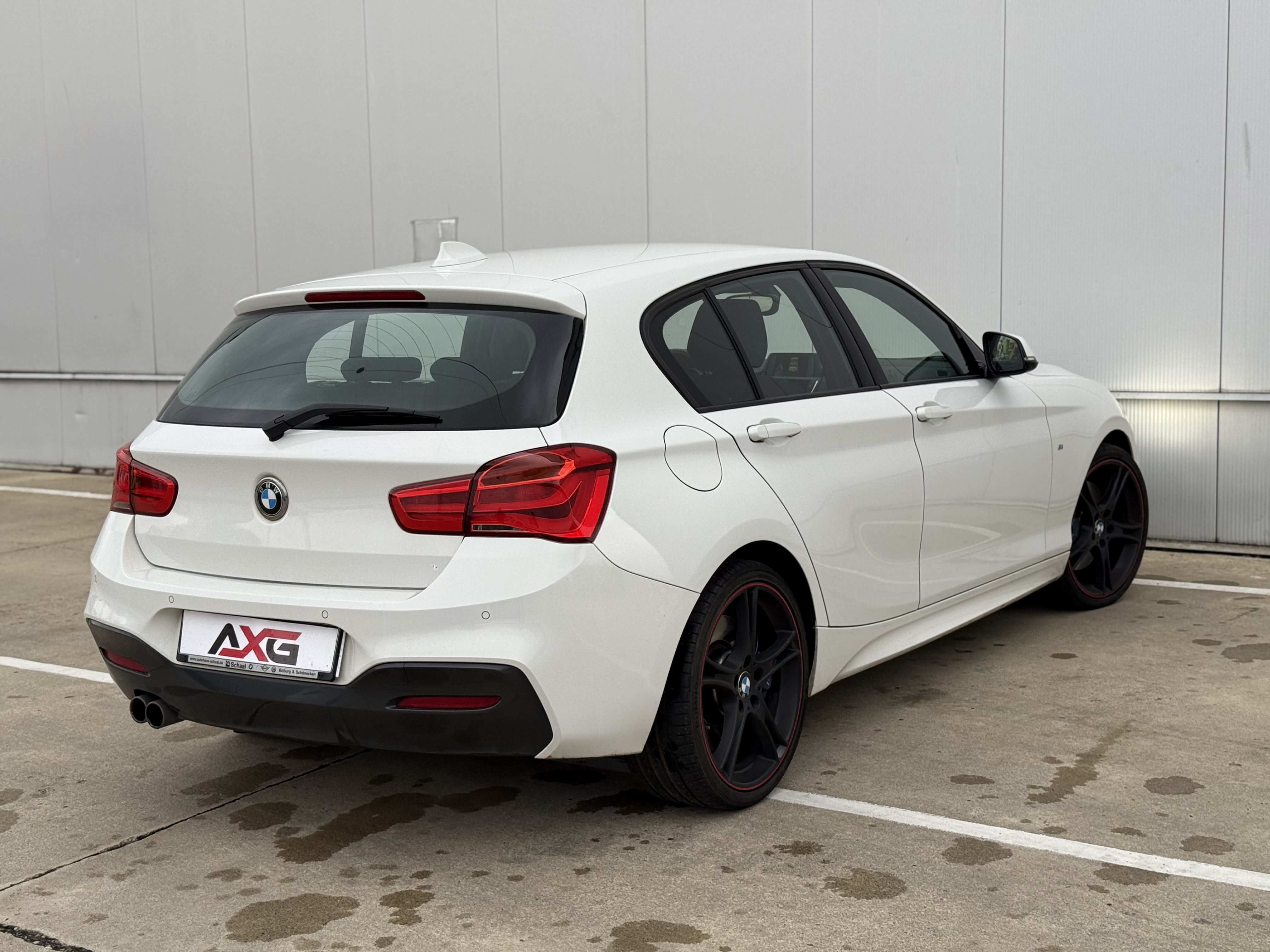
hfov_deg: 39.7
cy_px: 476
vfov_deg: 30.3
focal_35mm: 48
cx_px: 635
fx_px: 1761
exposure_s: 1/255
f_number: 1.78
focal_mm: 6.76
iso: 64
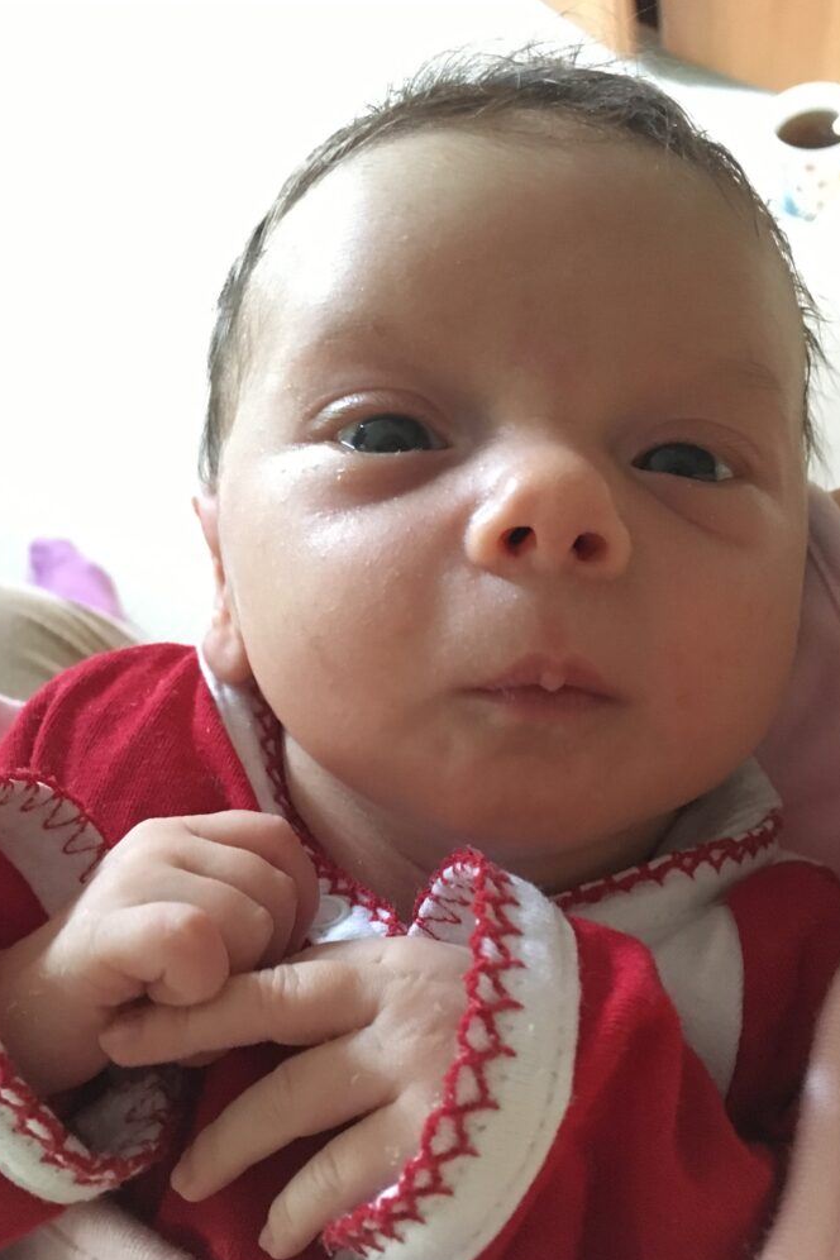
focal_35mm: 31
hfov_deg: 42.3
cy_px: 645
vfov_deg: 60.3
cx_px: 454
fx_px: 1085
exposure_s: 1/17
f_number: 2.2
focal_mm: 4.15
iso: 800
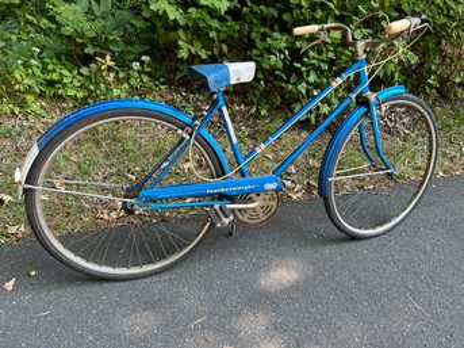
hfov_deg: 67.3
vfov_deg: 53.0
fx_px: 348
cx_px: 232
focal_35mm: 26
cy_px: 174
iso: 40
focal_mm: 5.7
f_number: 1.5
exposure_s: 1/162
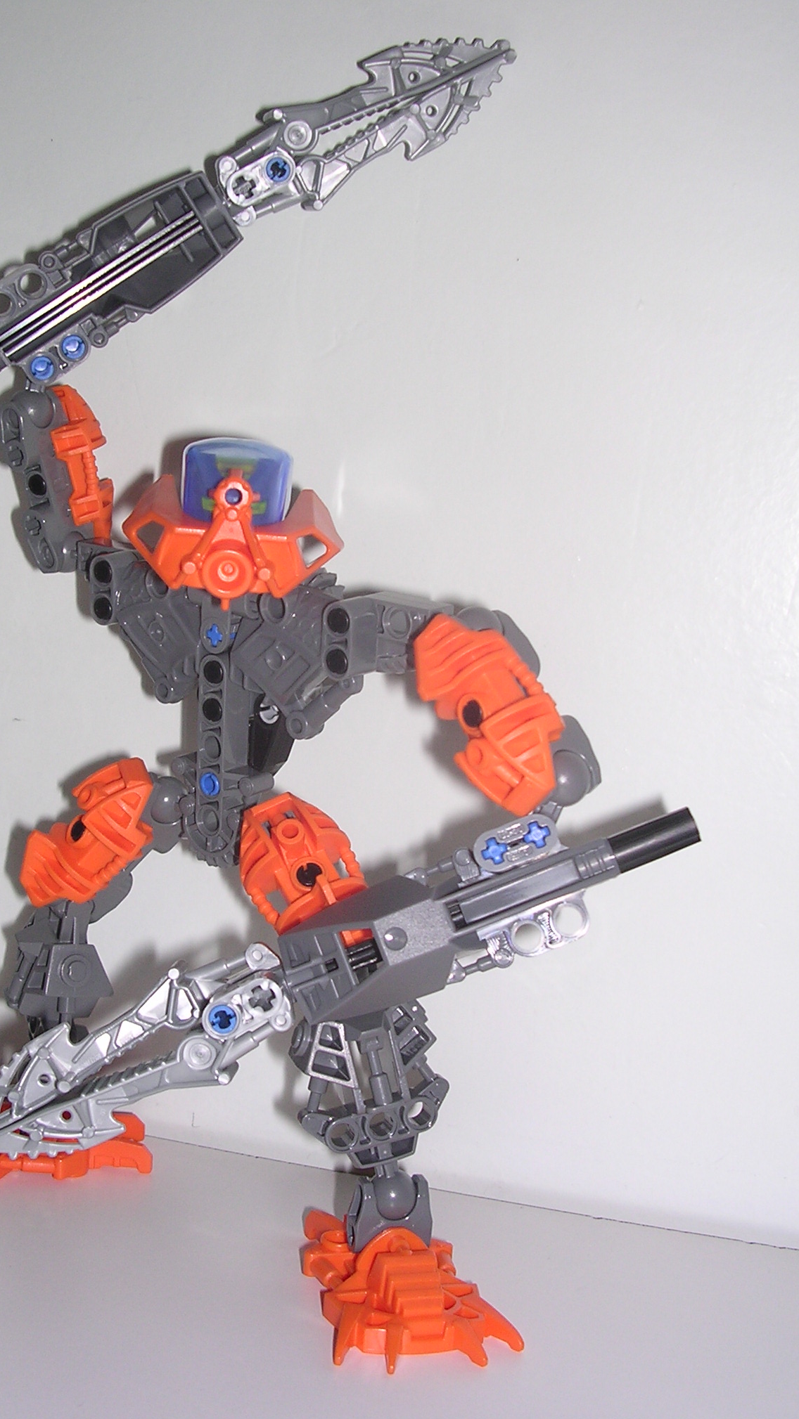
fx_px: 1582
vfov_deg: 48.4
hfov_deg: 28.3
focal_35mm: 42
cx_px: 303
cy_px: 708
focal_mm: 5.8
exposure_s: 1/60.1
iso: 100
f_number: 2.8
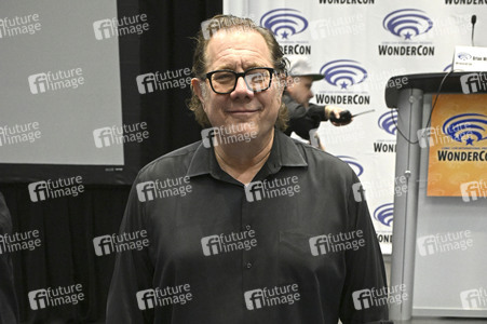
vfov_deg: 38.3
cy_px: 162
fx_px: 466
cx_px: 244
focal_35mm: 34
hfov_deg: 55.1
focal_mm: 34.5
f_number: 5.6
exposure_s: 1/60
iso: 6400
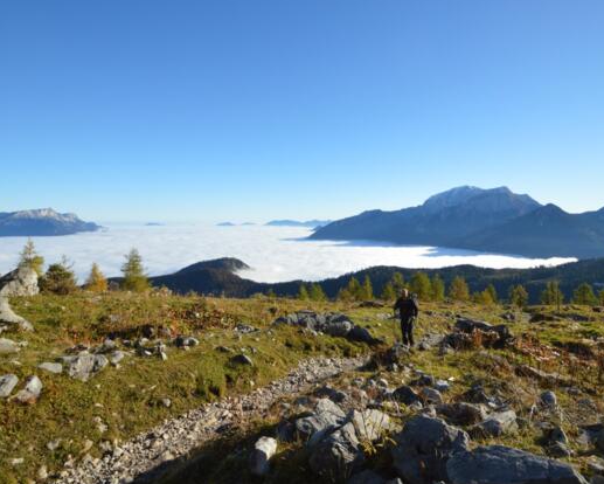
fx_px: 322
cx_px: 329
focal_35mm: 18
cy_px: 230
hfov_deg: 86.1
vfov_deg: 73.8
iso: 400
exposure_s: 1/1600
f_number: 5.6
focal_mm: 10
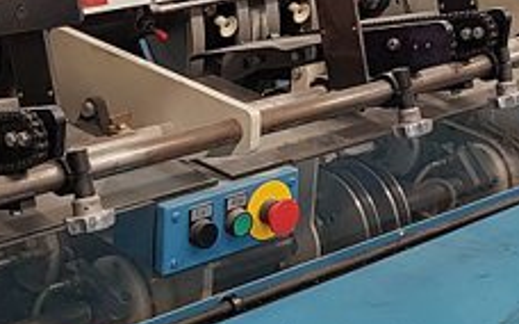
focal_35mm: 107
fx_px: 1512
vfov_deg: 12.2
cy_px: 127
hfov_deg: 19.3
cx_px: 412
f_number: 1.7
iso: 80
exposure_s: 1/50
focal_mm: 4.2
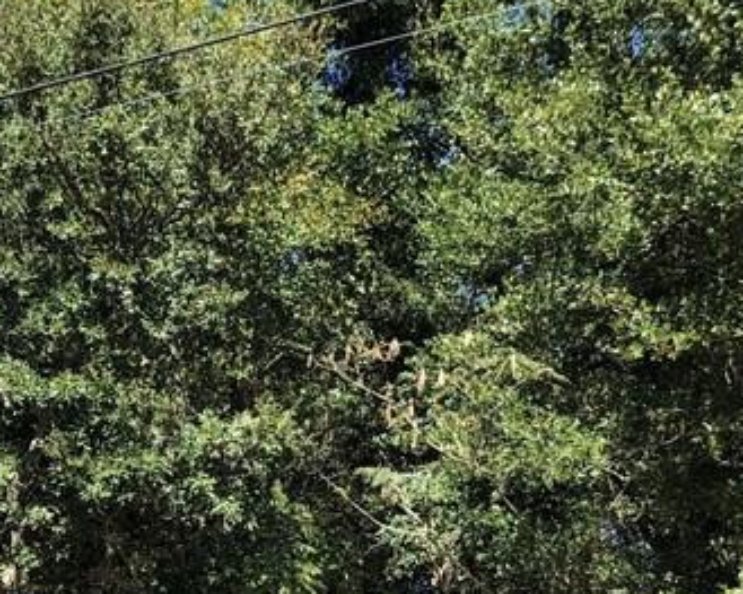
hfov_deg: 22.5
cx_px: 298
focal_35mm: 85
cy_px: 549
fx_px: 1869
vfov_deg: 17.8
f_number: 1.8
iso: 20
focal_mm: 4
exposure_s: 1/505
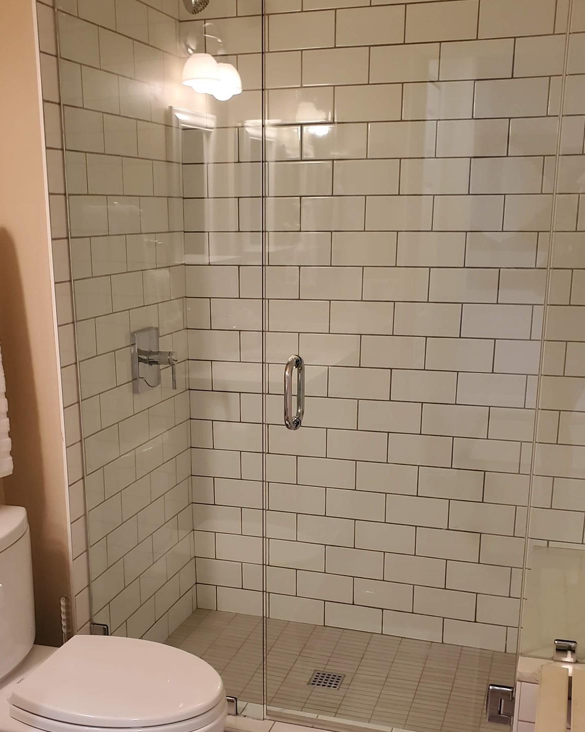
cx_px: 241
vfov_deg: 45.5
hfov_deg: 37.2
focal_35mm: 40
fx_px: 866
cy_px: 448
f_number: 2.4
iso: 320
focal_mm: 4.3
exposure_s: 1/40
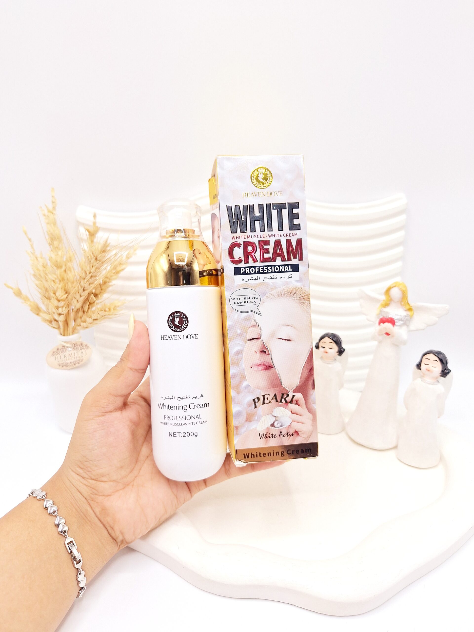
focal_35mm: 23
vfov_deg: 73.9
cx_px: 237
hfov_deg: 58.9
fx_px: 420
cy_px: 316
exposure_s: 1/417
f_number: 1.8
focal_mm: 5.54
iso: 40
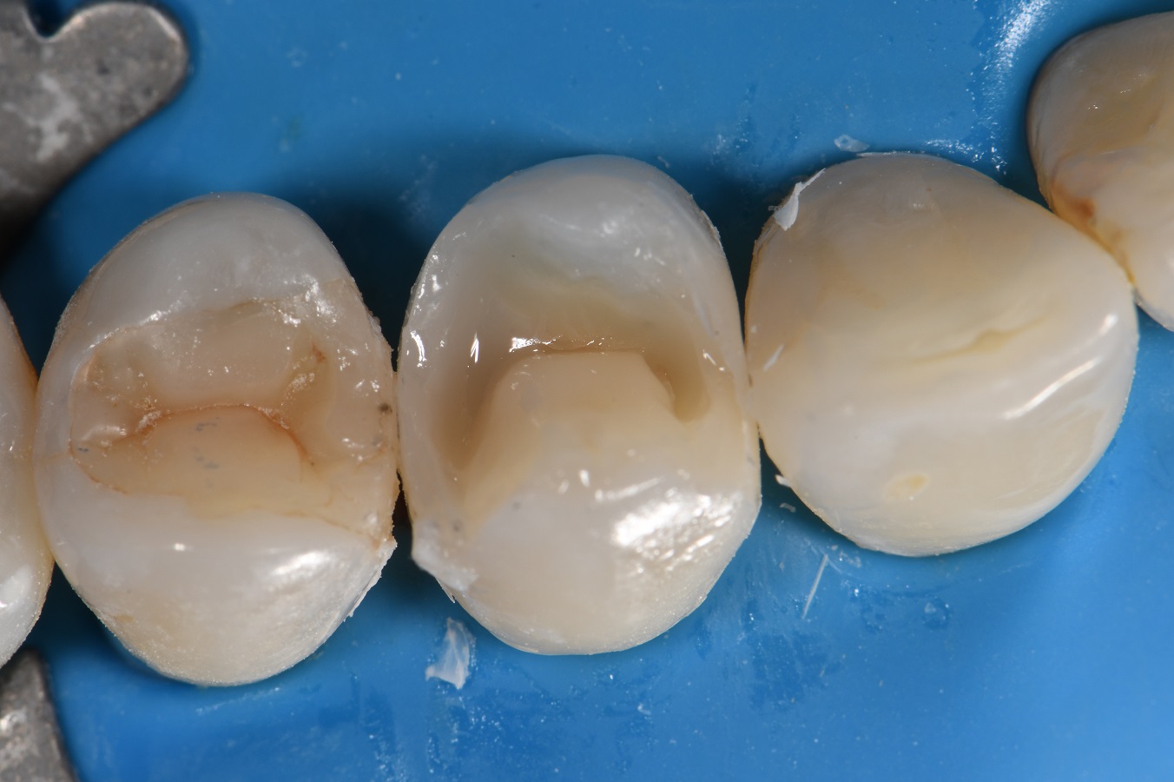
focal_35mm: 157
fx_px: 5117
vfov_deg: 8.7
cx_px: 587
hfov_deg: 13.1
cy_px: 391
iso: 200
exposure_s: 1/160
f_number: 32
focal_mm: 105
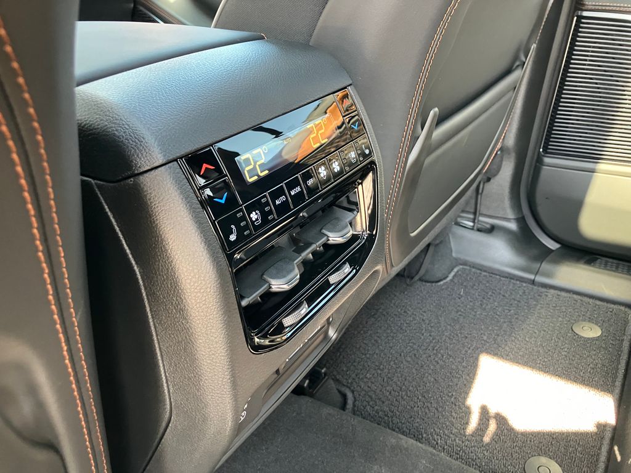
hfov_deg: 63.4
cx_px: 316
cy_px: 236
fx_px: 510
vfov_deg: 49.7
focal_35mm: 28
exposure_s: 1/60
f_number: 1.8
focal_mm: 3.99
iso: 200
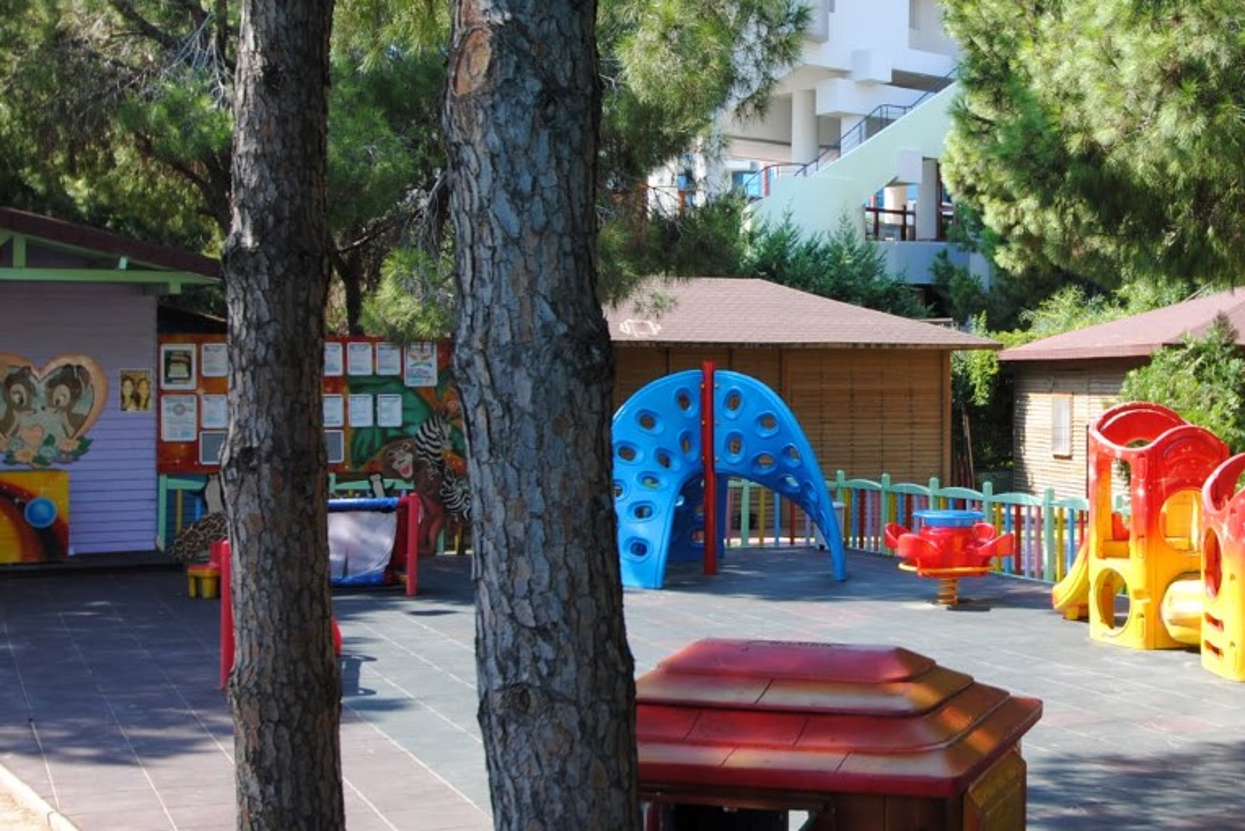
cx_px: 930
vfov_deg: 25.1
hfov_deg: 36.0
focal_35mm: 54
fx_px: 1868
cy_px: 378
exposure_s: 1/125
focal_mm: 24
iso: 140
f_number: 5.6
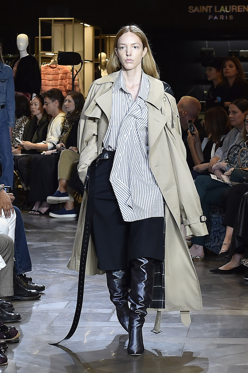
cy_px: 186
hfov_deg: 23.4
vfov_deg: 34.5
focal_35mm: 58
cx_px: 124
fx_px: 600
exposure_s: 1/500
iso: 2000
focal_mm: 58
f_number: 5
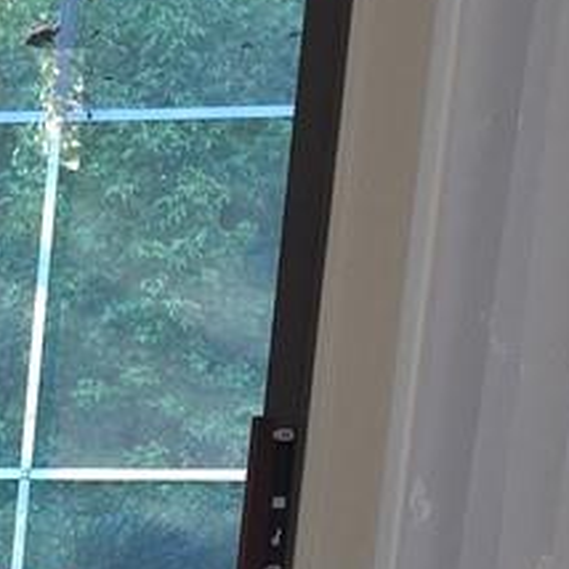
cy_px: 960
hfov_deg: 10.3
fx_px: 2827
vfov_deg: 10.9
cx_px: -689
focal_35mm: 152
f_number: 1.7
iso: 250
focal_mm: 6.3
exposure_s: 1/60
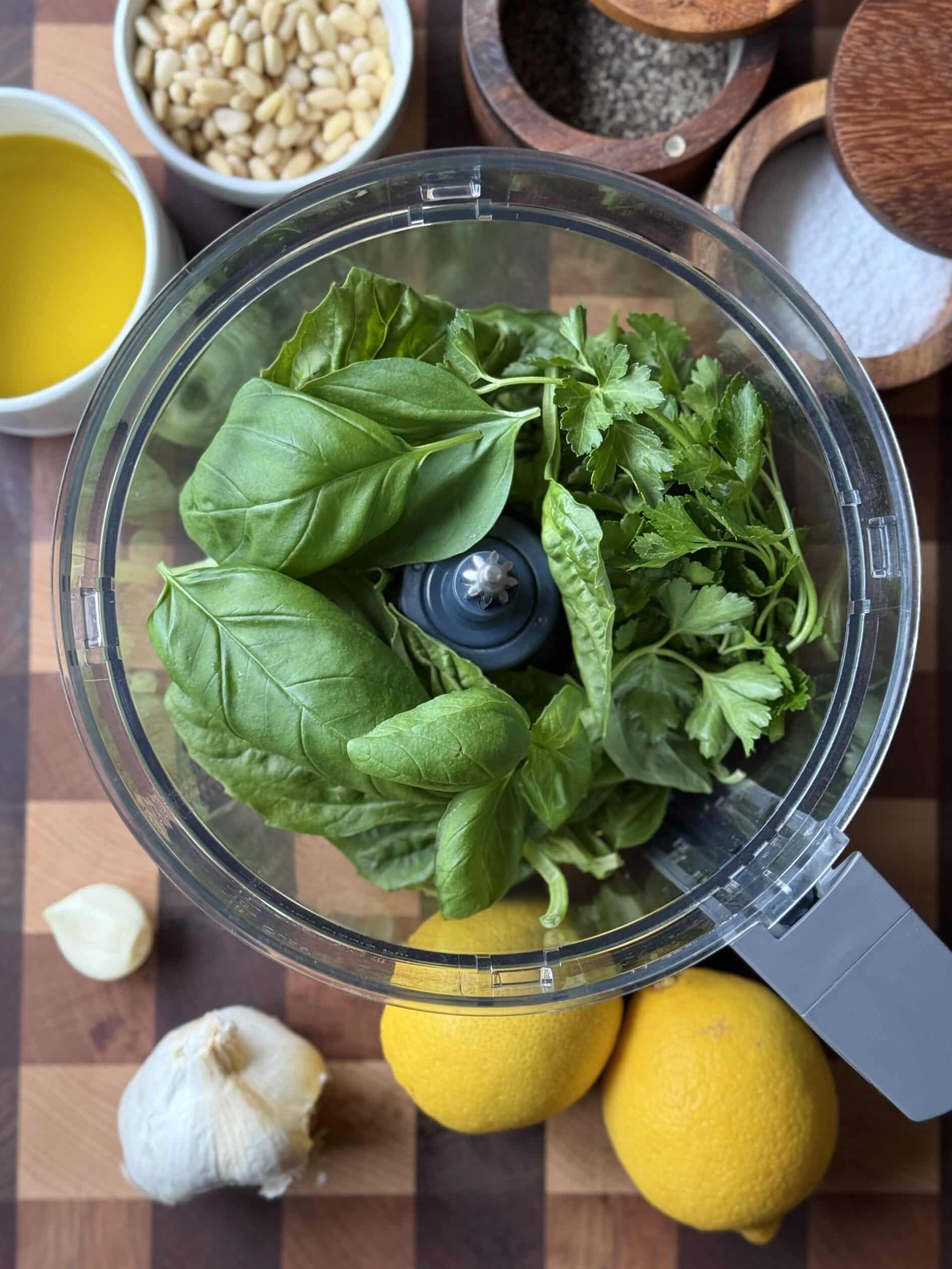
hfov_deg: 29.7
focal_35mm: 49
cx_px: 473
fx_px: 1797
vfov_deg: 38.9
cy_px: 632
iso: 250
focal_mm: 6.76
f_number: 1.78
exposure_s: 1/60
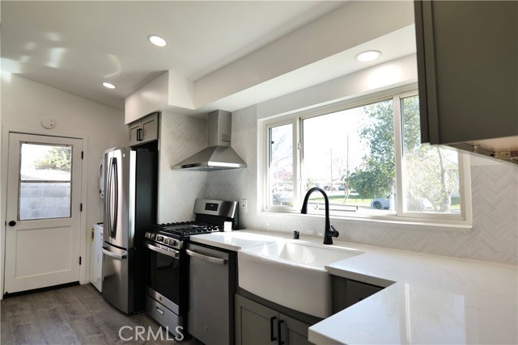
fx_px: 288
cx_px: 259
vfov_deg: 62.0
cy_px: 172
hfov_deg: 84.0
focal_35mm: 20
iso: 100
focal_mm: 20
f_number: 3.5
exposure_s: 1/160
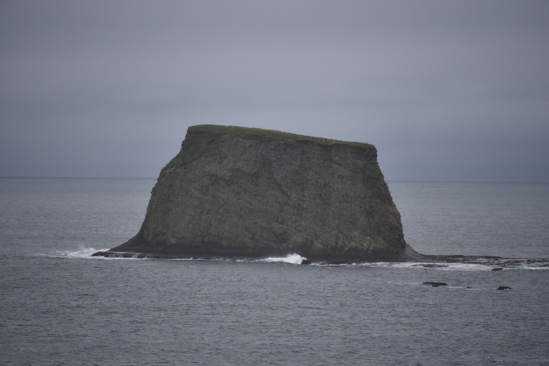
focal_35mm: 300
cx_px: 274
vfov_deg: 4.6
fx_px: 4576
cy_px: 183
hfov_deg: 6.9
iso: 280
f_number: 5.6
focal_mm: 300
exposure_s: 1/640
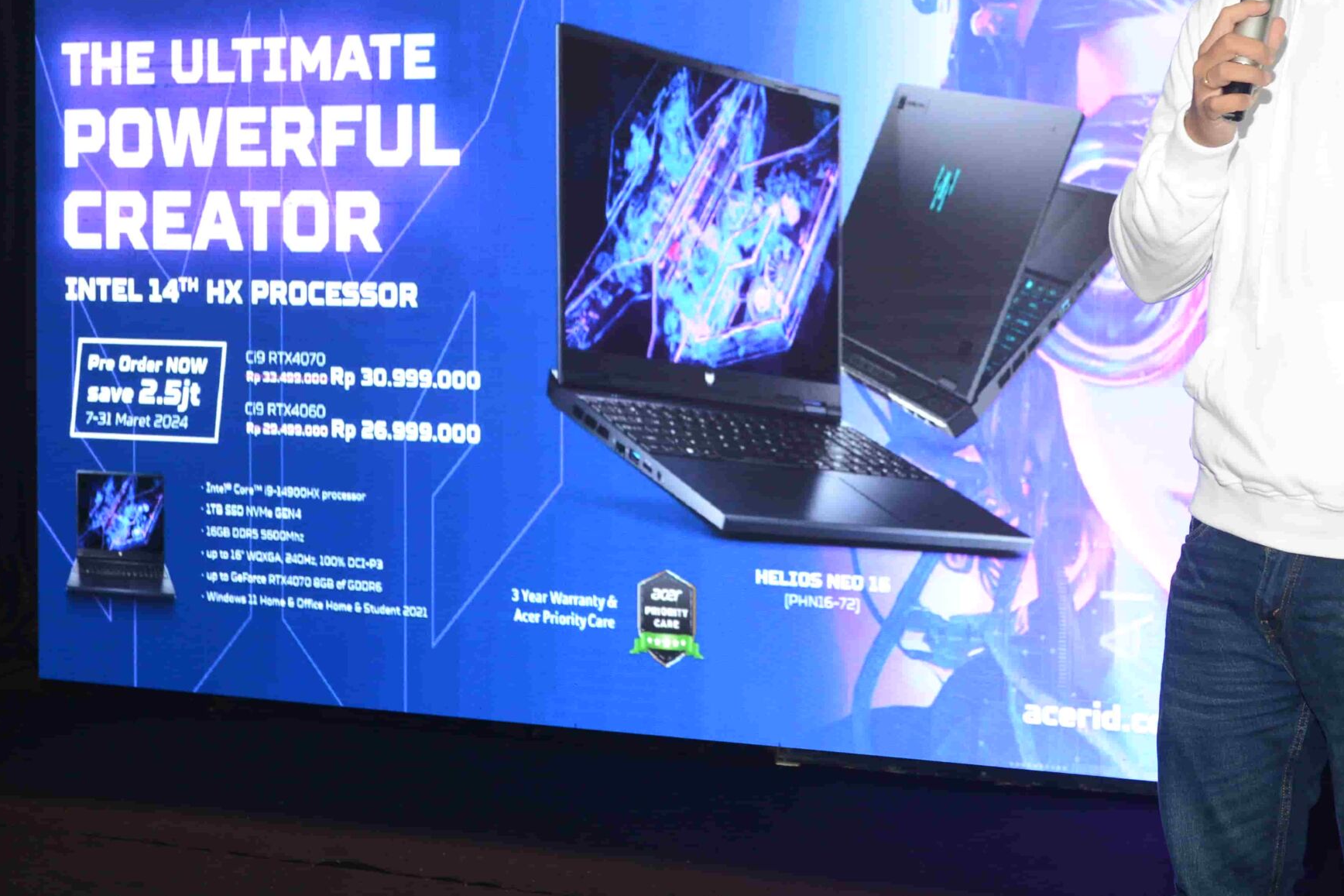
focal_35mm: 59
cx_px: 796
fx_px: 2202
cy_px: 255
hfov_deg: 33.8
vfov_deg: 22.8
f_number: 4
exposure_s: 1/60
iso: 1600
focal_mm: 40
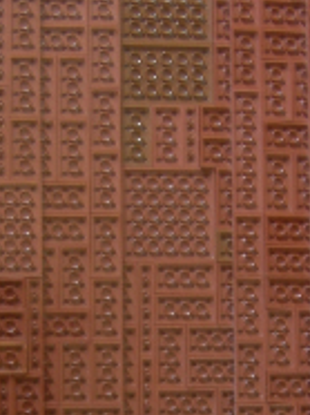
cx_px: 176
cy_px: 417
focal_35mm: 124
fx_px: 1484
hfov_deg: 11.9
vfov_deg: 15.6
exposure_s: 1/7.9
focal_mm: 7.5
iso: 64
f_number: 2.7
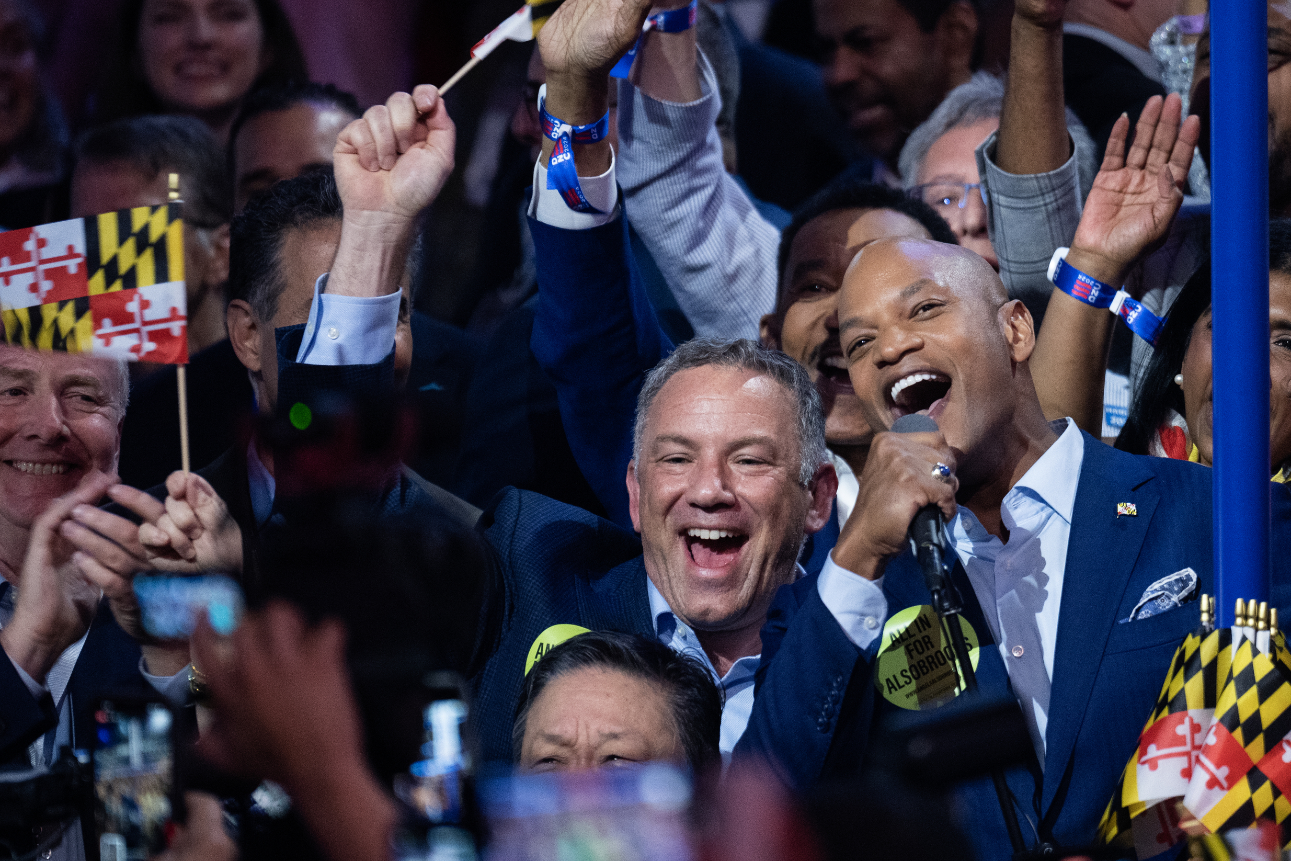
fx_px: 11618
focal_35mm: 324
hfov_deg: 6.4
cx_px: 901
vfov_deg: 4.2
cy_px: 356
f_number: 2.8
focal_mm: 200
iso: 3200
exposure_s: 1/400
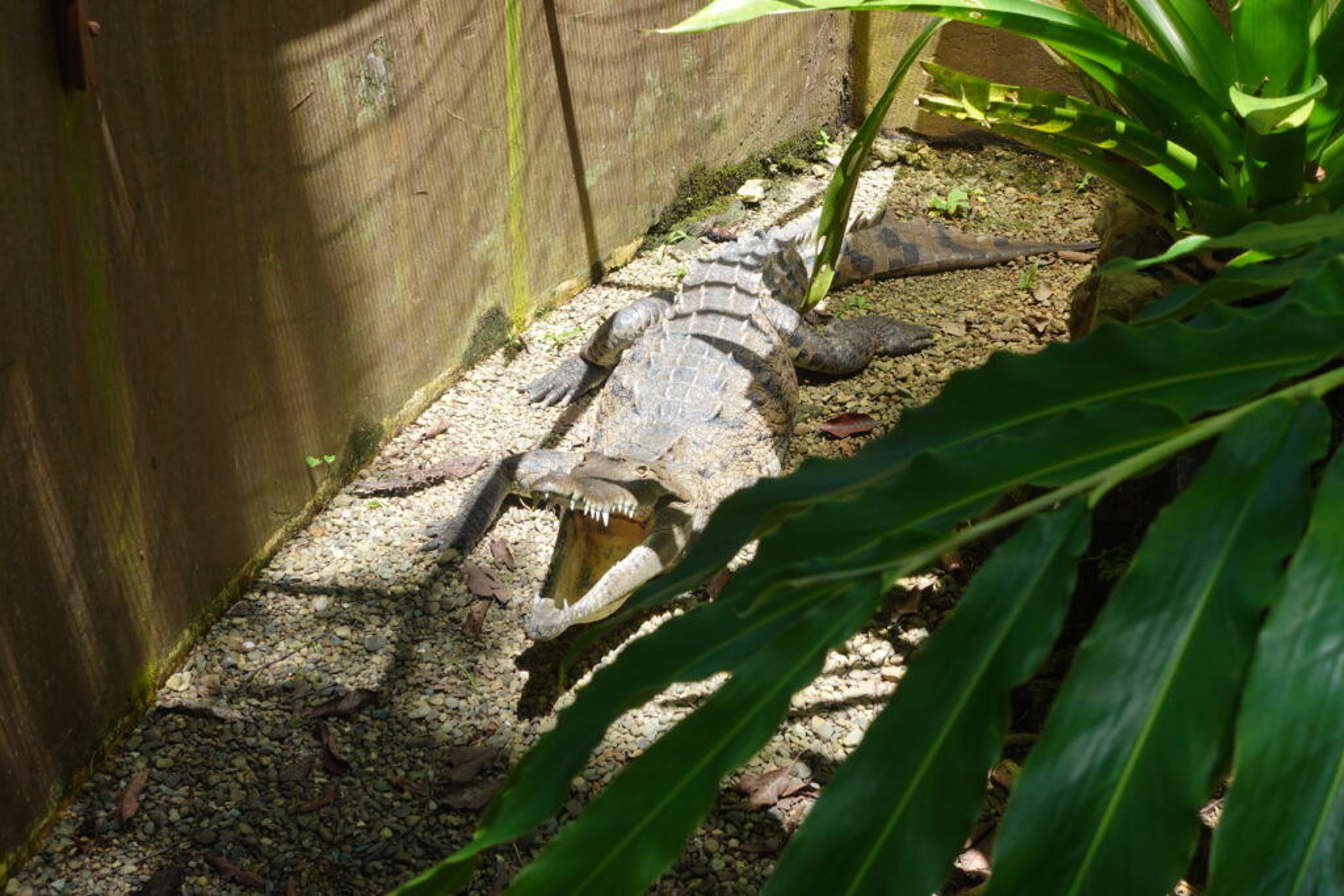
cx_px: 672
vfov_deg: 27.5
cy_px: 448
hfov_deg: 40.3
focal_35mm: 49
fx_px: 1829
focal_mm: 18.59
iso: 125
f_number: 5.6
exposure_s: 1/125
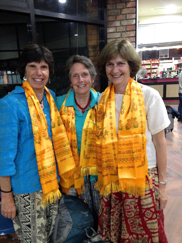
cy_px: 122
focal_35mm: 33
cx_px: 91
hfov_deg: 42.9
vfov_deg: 55.4
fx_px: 231
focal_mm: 4.12
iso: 400
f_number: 2.4
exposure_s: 1/15
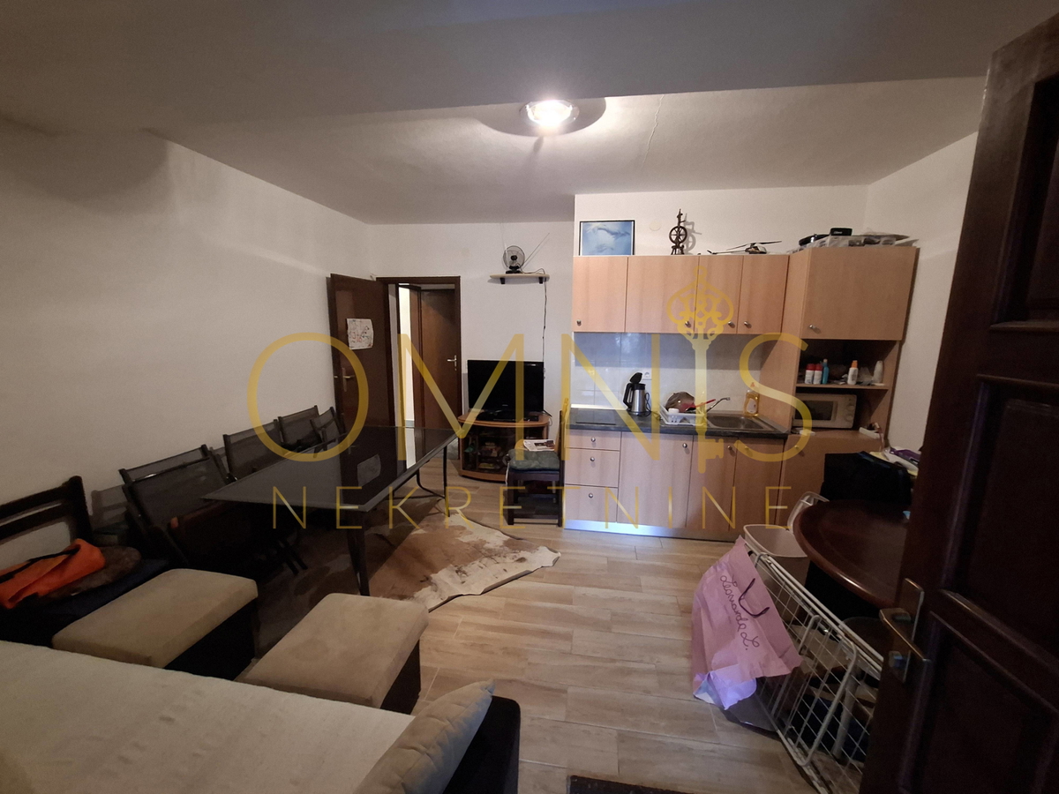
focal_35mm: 13
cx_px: 530
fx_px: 398
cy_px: 397
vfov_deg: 89.9
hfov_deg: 106.2
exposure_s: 1/20
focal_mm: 1.74
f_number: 2.2
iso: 500
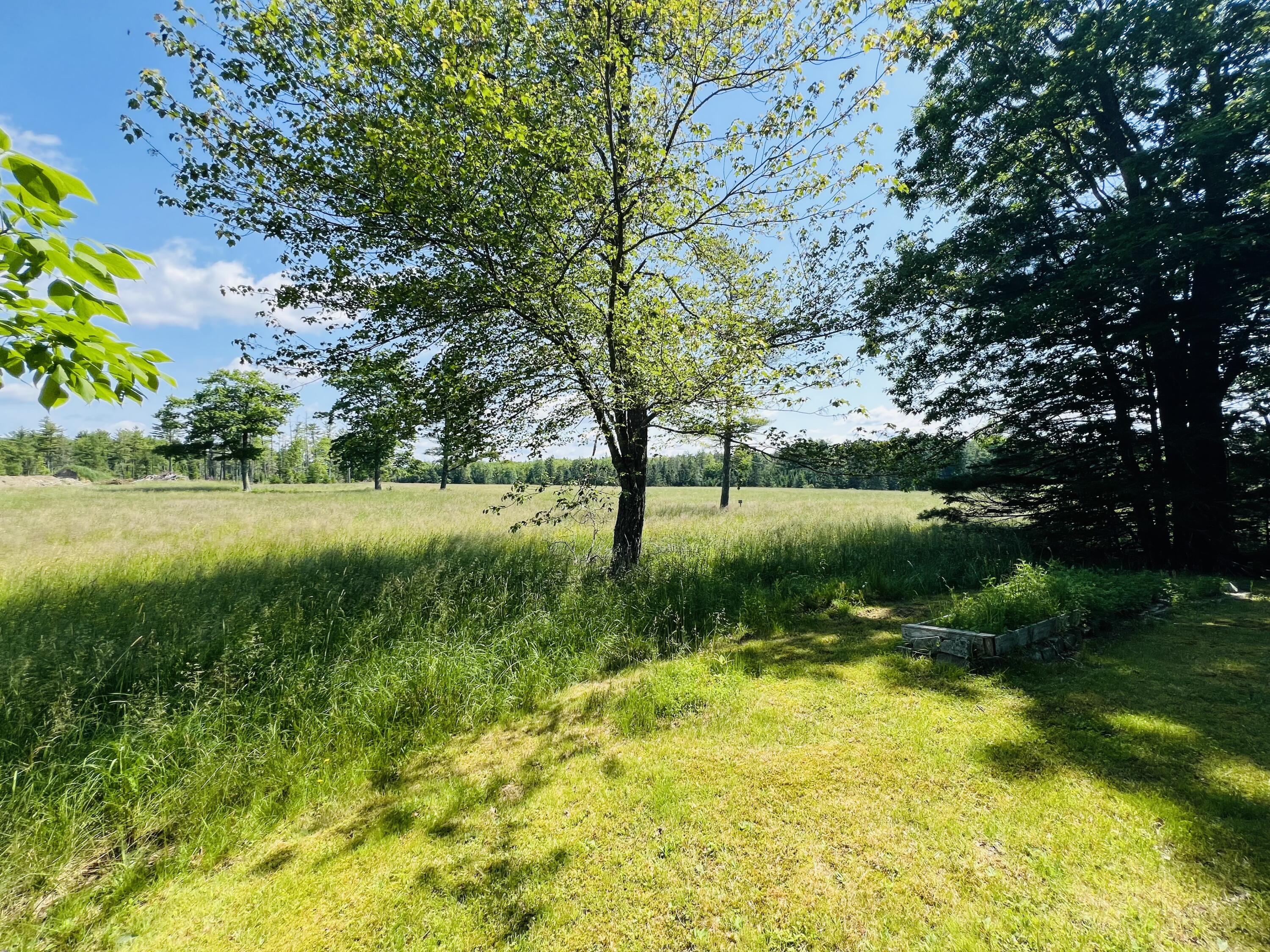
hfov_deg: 106.2
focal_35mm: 13
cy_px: 476
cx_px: 635
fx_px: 477
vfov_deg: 89.9
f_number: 1.8
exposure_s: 1/911
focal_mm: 1.57
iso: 32
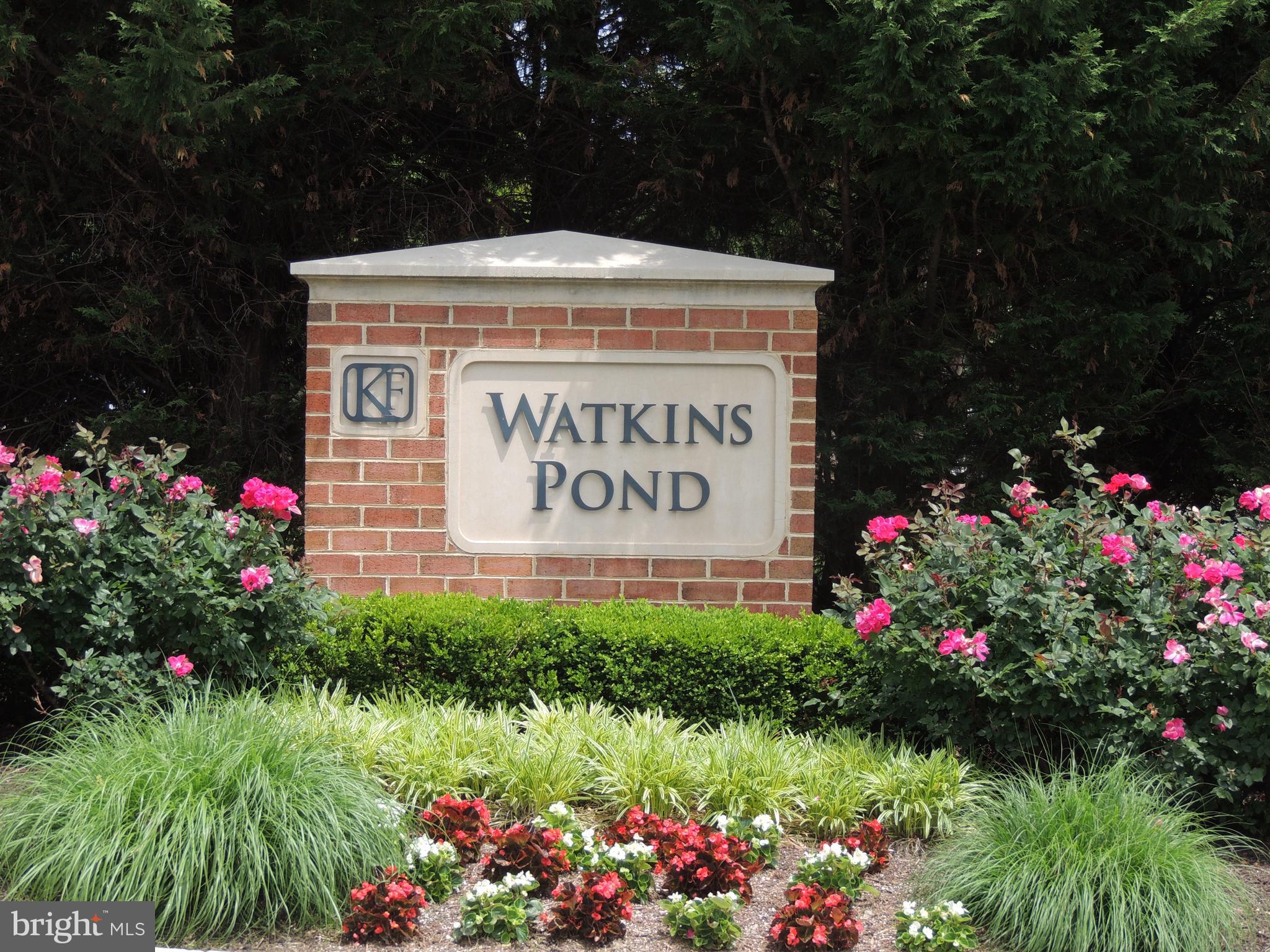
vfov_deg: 14.1
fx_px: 3852
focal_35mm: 105
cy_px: 476
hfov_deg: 18.7
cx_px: 635
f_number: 4.2
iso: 100
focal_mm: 18.7
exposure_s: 1/400
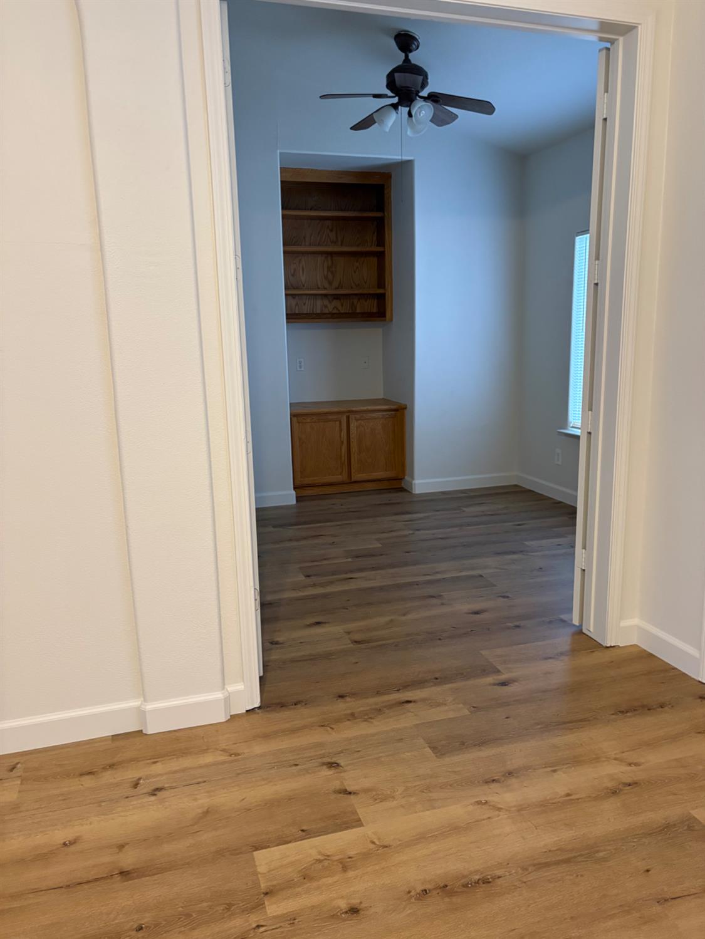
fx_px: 706
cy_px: 470
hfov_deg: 53.1
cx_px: 352
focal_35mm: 26
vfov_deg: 67.3
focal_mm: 5.96
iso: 320
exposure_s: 1/60
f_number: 1.6
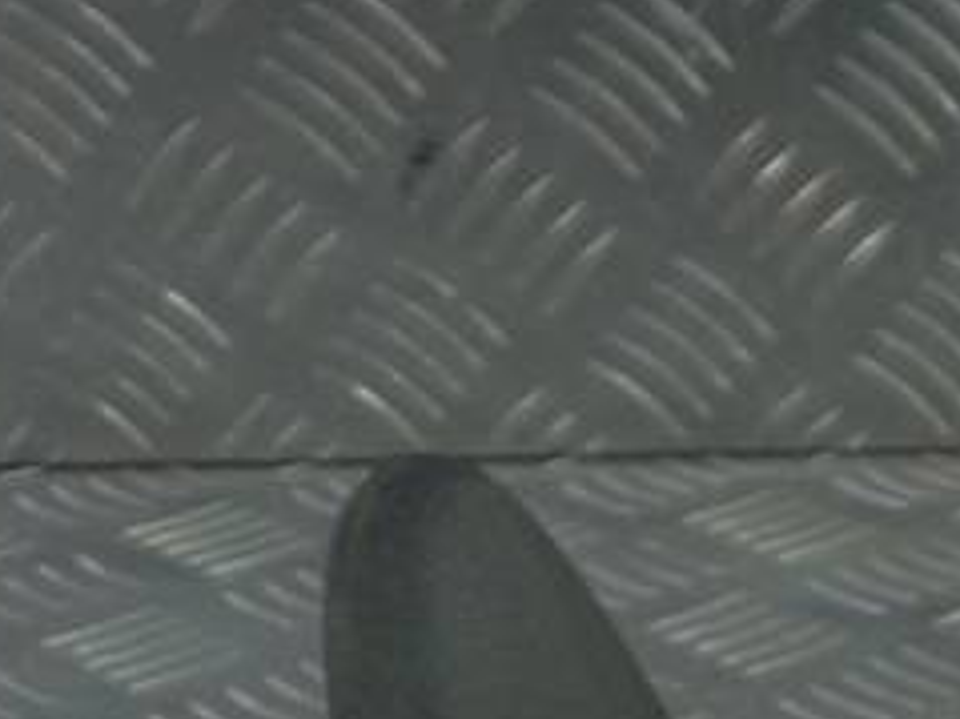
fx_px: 2966
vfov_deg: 12.2
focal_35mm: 107
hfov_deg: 15.9
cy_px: 1454
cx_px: 1679
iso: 50
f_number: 1.8
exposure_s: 1/50
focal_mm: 4.6
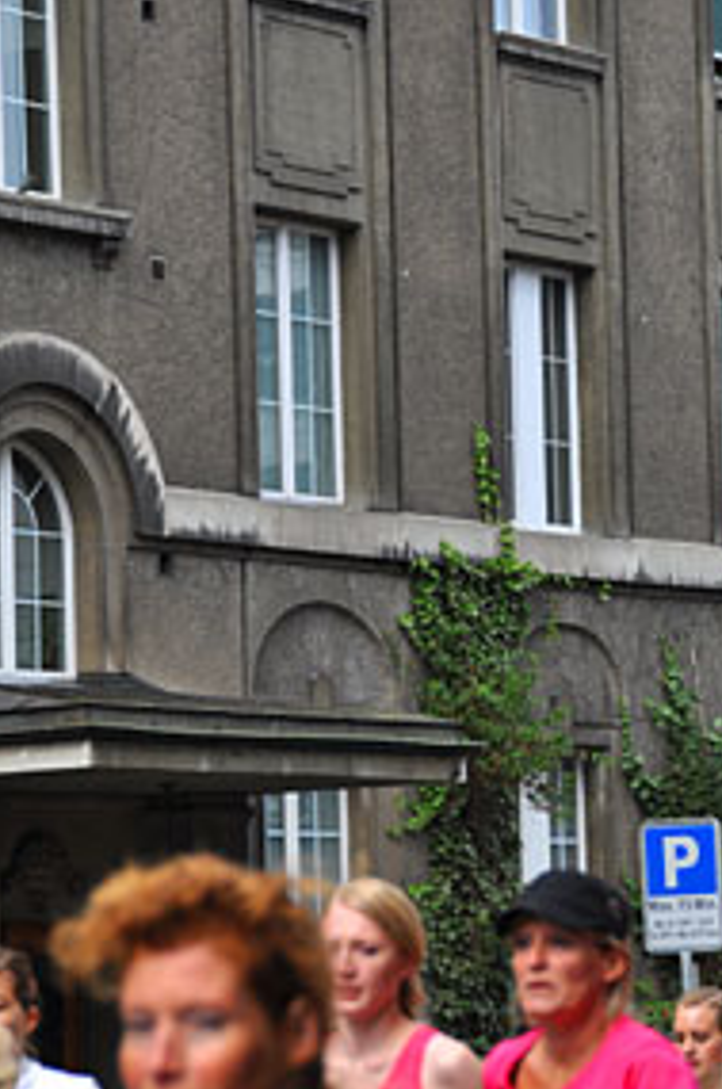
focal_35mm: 190
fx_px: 5736
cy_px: 459
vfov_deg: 10.8
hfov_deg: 7.2
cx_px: 493
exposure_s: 1/500
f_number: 5.3
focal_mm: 80
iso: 200
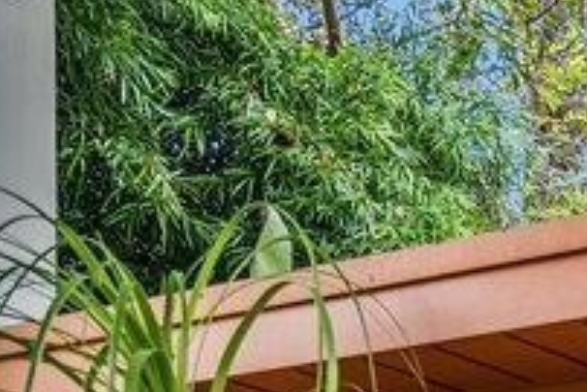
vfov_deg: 10.0
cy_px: 957
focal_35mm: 119
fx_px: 1942
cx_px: 994
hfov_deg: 15.3
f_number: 4
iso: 100
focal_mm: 24
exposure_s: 1/30
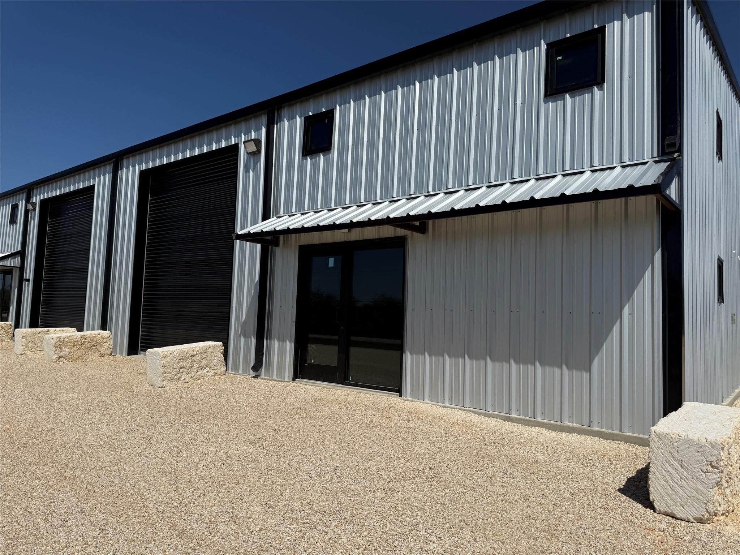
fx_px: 513
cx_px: 370
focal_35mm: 24
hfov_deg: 71.6
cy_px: 278
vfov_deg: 56.8
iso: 80
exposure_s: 1/11905
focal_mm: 6.76
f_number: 1.78
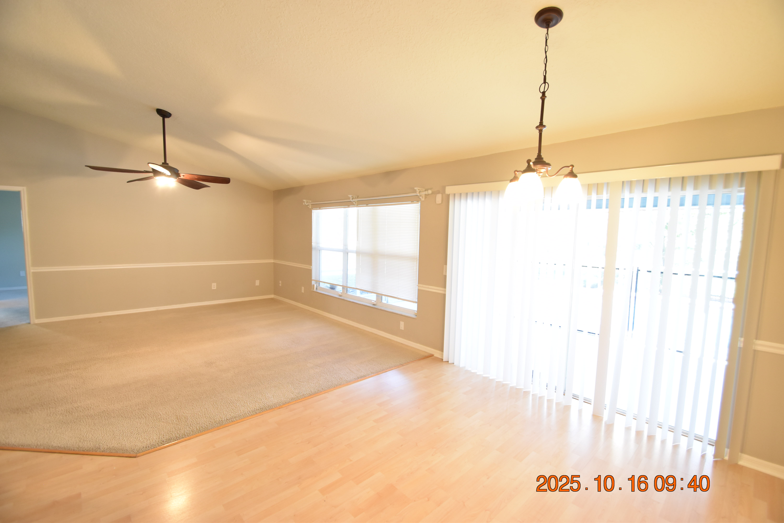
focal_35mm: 15
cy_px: 262
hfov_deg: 100.4
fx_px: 327
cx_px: 392
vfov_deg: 77.3
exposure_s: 1/30
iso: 800
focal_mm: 10
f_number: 3.5
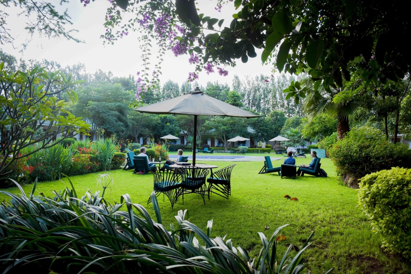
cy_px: 137
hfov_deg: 67.4
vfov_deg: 47.9
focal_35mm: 27
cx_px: 206
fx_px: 308
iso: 500
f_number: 4.5
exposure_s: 1/500
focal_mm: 18
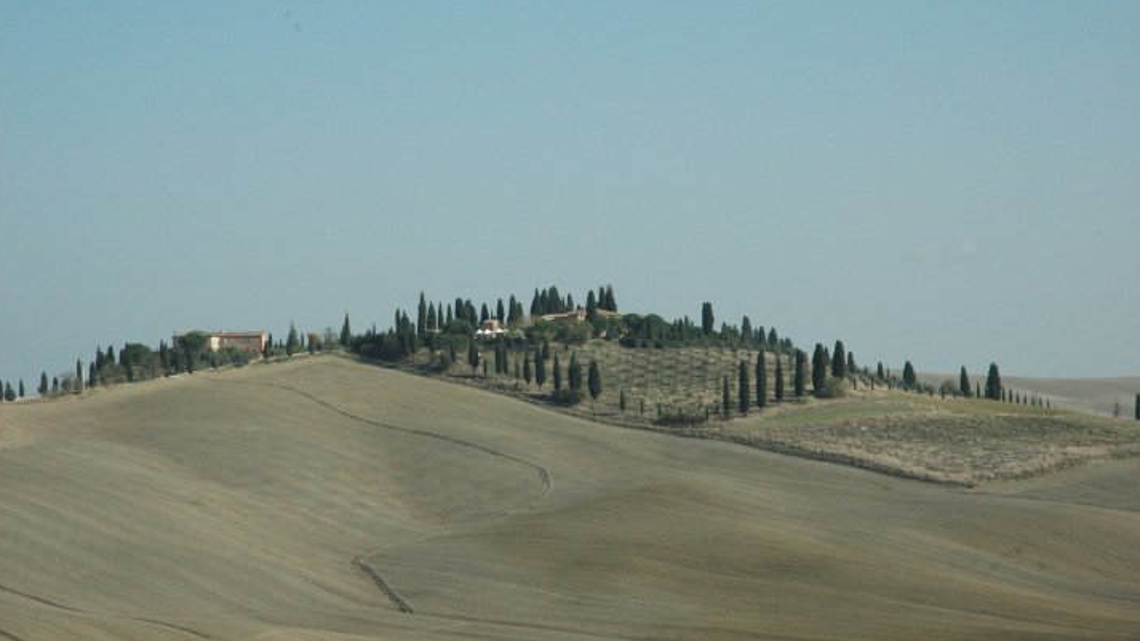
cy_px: 301
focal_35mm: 111
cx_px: 568
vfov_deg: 10.9
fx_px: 3355
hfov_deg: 19.3
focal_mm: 70
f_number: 14
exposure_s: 1/800
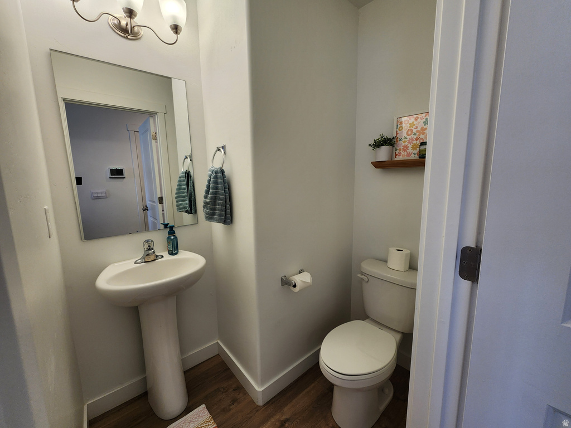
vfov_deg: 89.9
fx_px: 214
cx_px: 286
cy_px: 214
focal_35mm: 13
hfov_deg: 106.2
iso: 100
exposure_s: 1/120
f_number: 2.2
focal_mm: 2.2
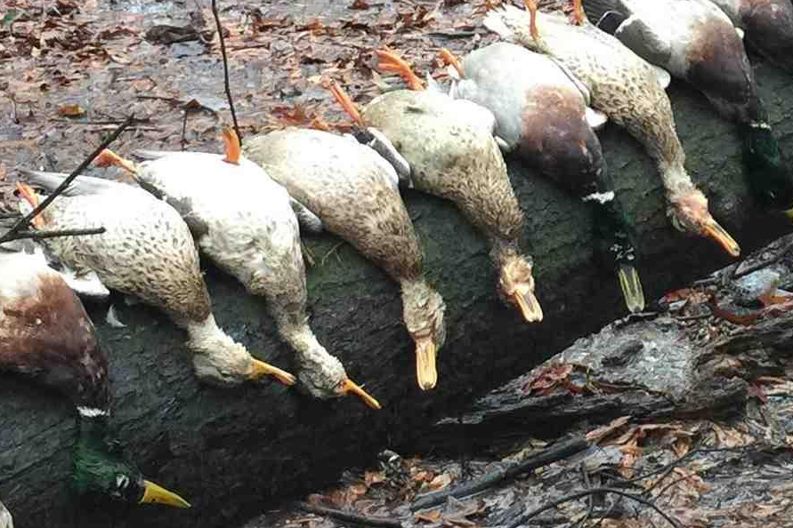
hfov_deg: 19.2
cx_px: 757
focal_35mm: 104
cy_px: -31
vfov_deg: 13.0
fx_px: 2291
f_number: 2.2
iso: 32
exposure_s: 1/15
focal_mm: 4.15
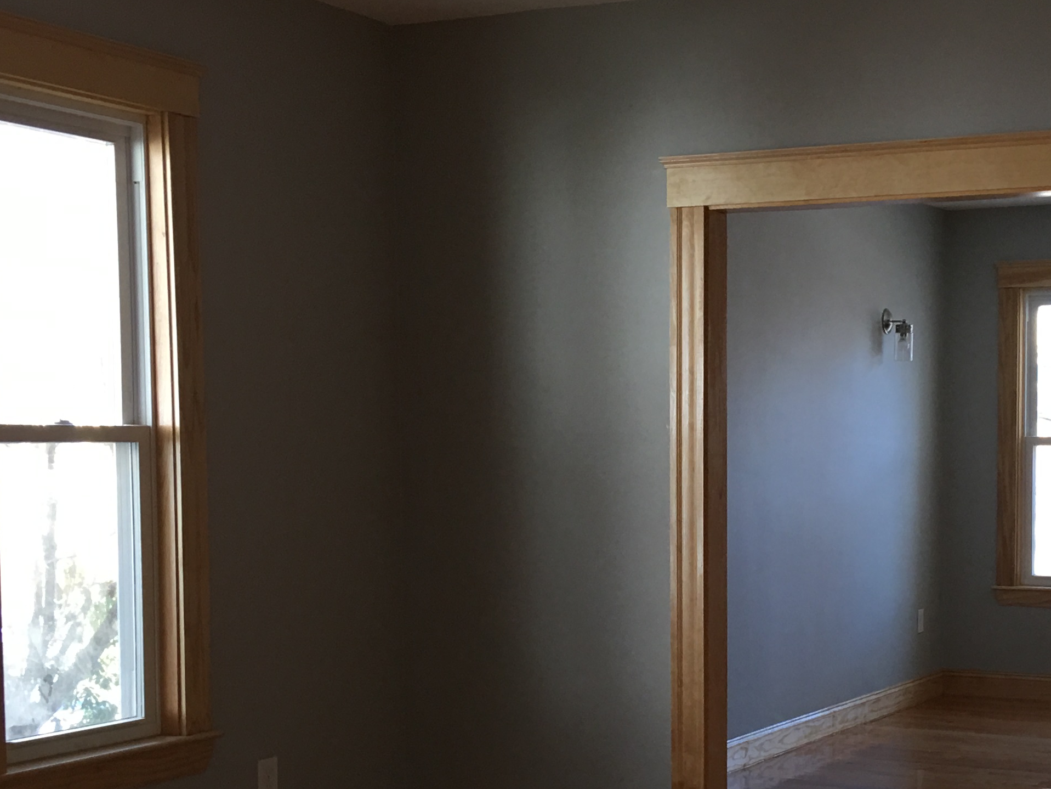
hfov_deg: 31.3
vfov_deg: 23.8
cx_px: 748
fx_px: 1852
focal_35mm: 61
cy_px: 587
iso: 32
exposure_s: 1/30
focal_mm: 4.15
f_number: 2.2
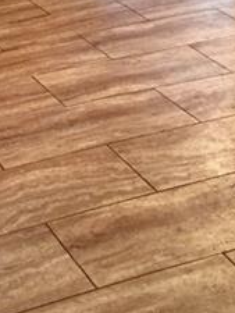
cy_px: -83
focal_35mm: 99
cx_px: 85
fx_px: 895
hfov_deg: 14.9
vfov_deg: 18.6
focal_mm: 4.15
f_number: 2.2
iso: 64
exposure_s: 1/4
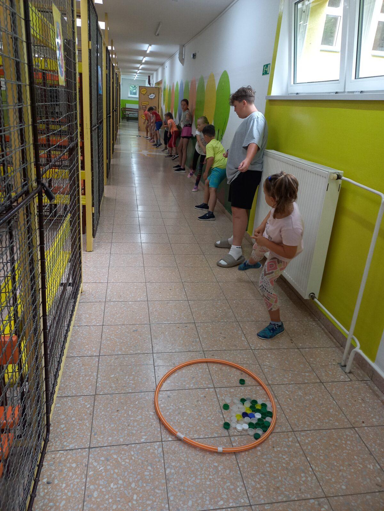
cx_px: 192
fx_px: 370
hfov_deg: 54.9
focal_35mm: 25
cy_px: 256
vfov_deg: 69.4
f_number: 1.8
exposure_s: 1/50
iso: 160
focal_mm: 4.65
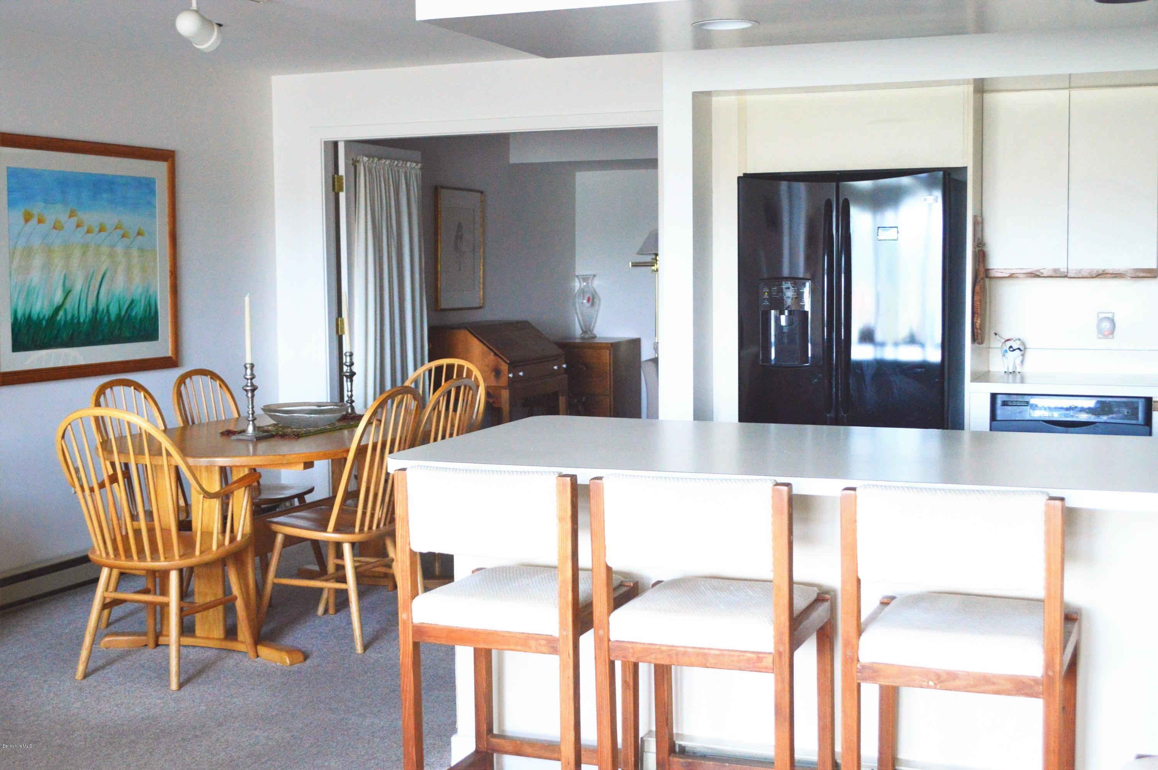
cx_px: 579
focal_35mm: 48
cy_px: 385
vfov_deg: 28.0
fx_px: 1542
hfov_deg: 41.1
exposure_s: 1/60
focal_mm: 32
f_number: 4.8
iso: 1100
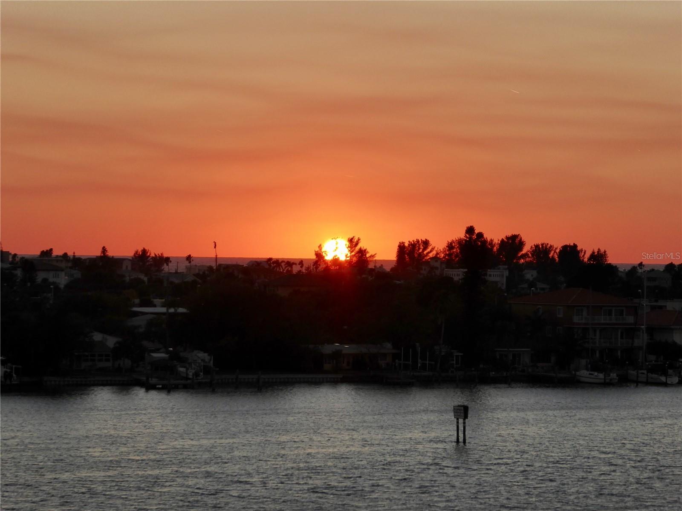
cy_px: 256
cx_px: 341
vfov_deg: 9.3
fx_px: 3133
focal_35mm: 159
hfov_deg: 12.4
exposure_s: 1/400
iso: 200
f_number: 5.4
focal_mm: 25.6
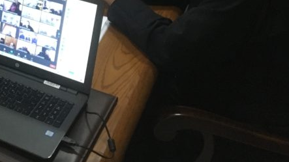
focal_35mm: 73
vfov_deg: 15.4
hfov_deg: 26.7
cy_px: -74
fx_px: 559
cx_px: -25
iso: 200
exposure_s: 1/25
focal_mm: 4.15
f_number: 2.2
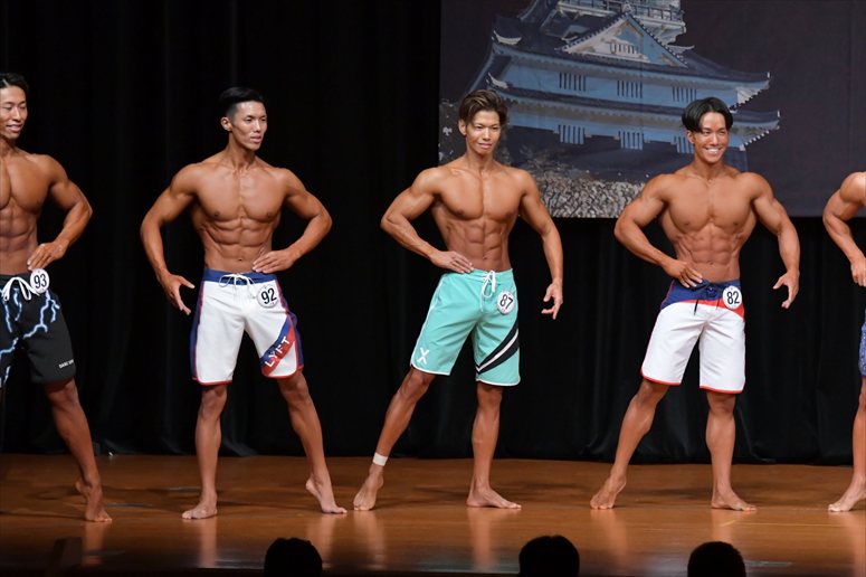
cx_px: 433
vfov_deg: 5.7
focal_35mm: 240
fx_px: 5771
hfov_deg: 8.6
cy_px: 288
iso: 5000
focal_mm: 160
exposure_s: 1/400
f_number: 5.6
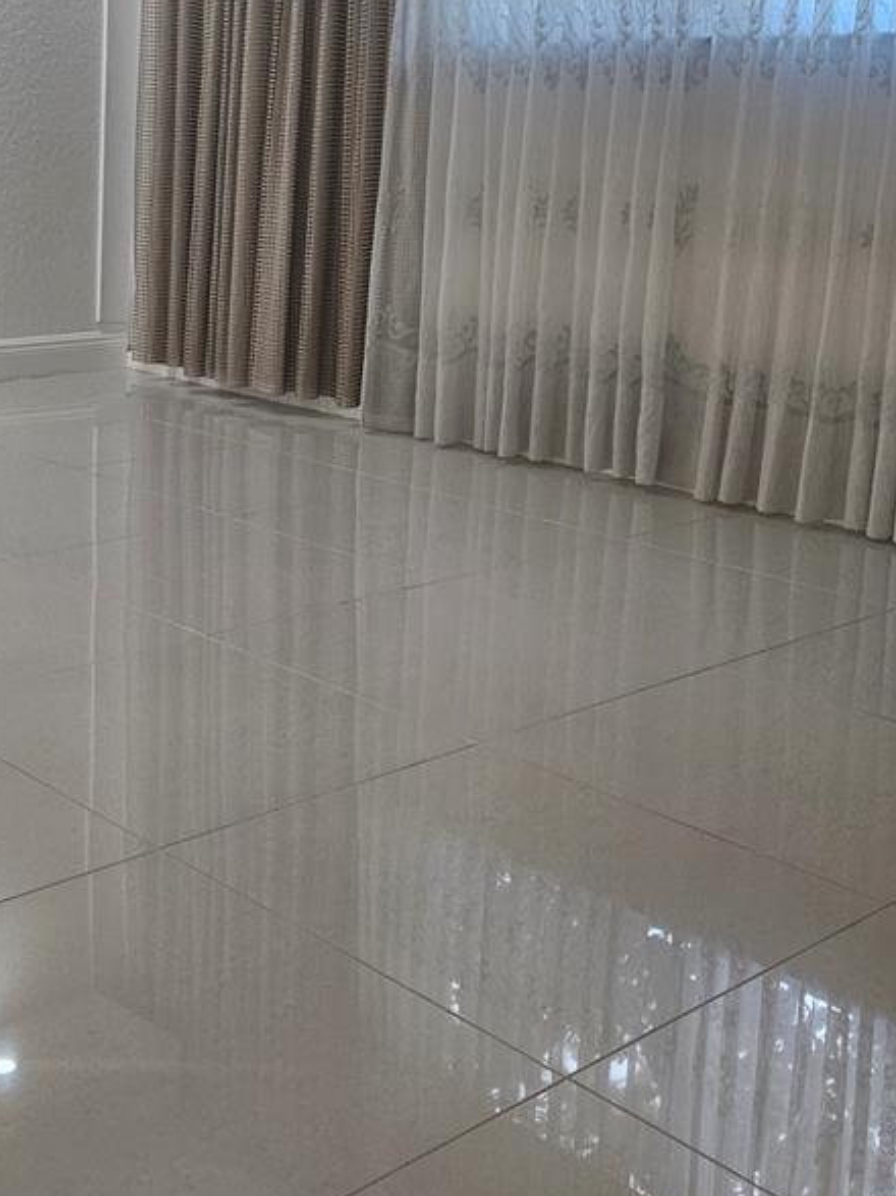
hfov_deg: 30.0
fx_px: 1623
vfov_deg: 40.0
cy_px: 420
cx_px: 157
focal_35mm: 47
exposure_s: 1/120
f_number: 1.8
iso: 160
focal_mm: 5.4
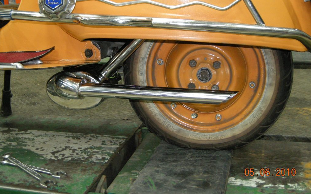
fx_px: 424
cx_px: 155
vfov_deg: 25.8
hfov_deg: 40.3
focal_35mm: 50
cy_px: 80
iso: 400
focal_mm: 10.1
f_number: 3.1
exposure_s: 1/8
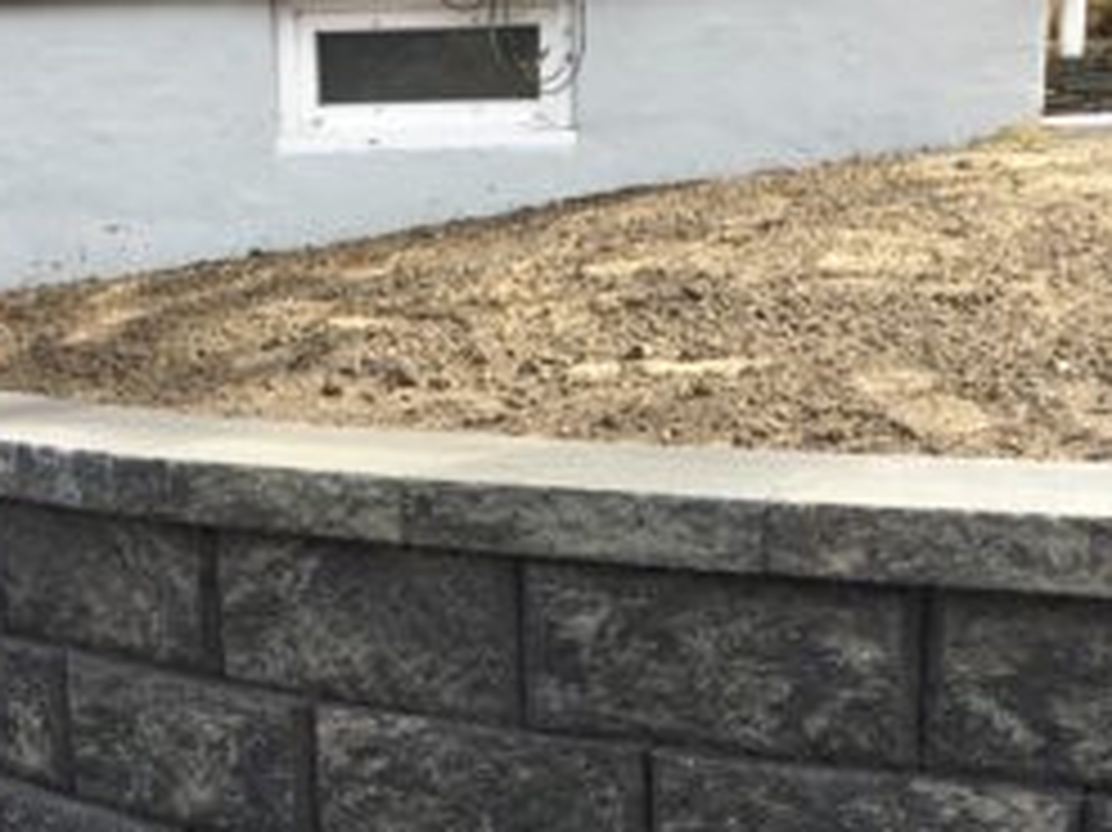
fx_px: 1926
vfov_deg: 23.9
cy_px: 715
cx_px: 509
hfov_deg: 32.2
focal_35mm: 60
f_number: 2.2
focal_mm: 4.15
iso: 32
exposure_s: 1/471
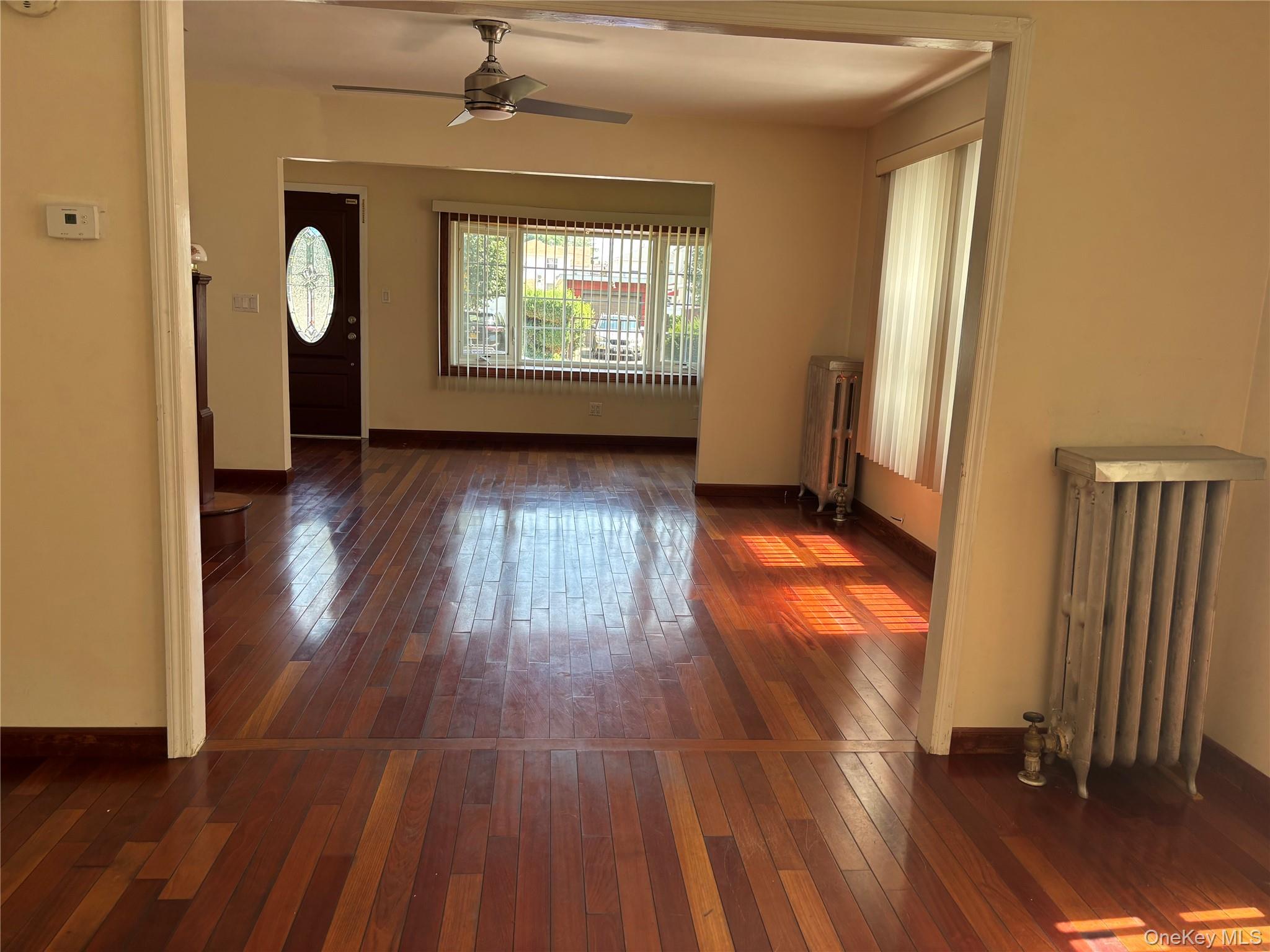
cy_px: 476
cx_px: 635
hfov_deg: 67.3
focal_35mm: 26
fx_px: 954
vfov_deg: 53.1
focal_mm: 5.96
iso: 64
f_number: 1.6
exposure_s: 1/121
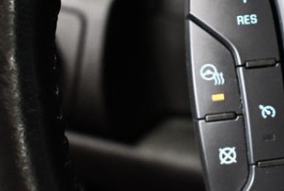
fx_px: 600
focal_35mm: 76
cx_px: 242
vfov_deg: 18.0
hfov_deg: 26.0
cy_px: 88
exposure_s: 1/60
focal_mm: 18
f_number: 3.5
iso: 3200
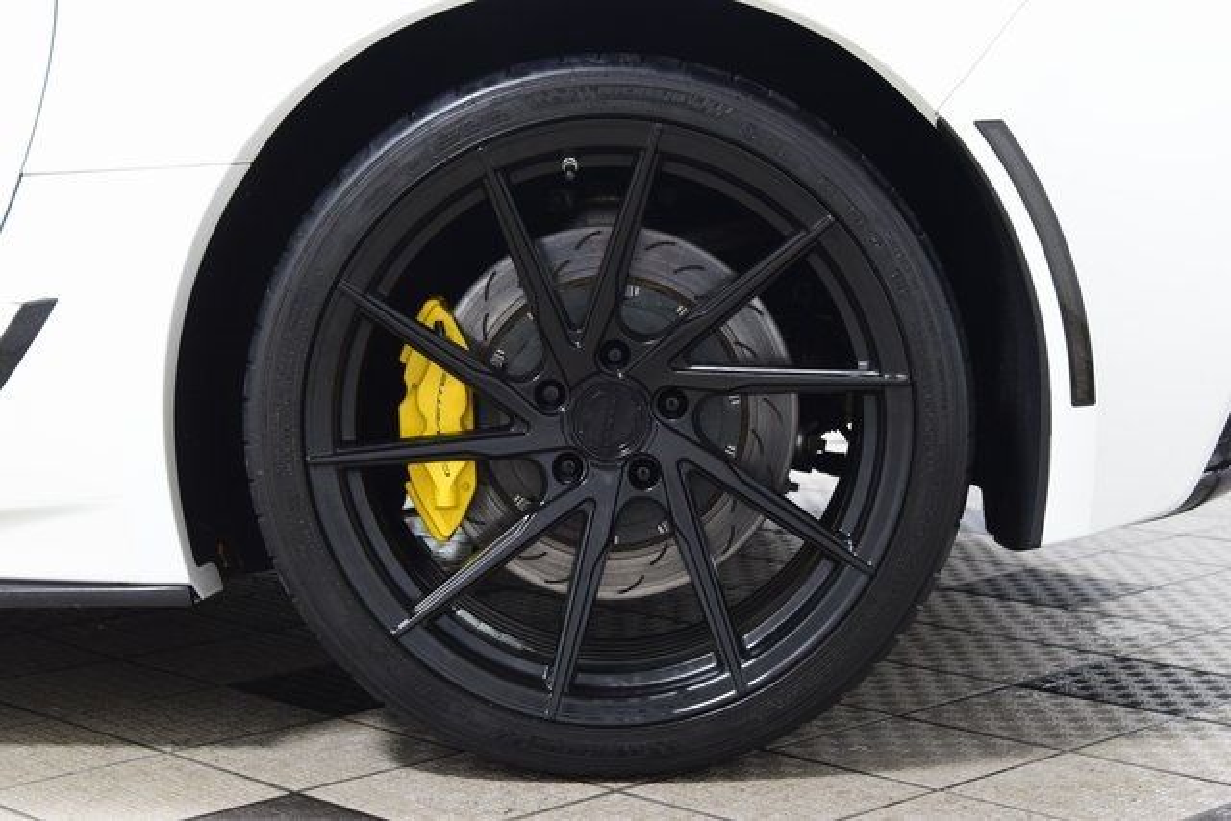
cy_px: 410
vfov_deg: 20.6
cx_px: 616
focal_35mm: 66
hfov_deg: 30.5
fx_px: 2257
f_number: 6.3
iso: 1400
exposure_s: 1/15
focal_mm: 44
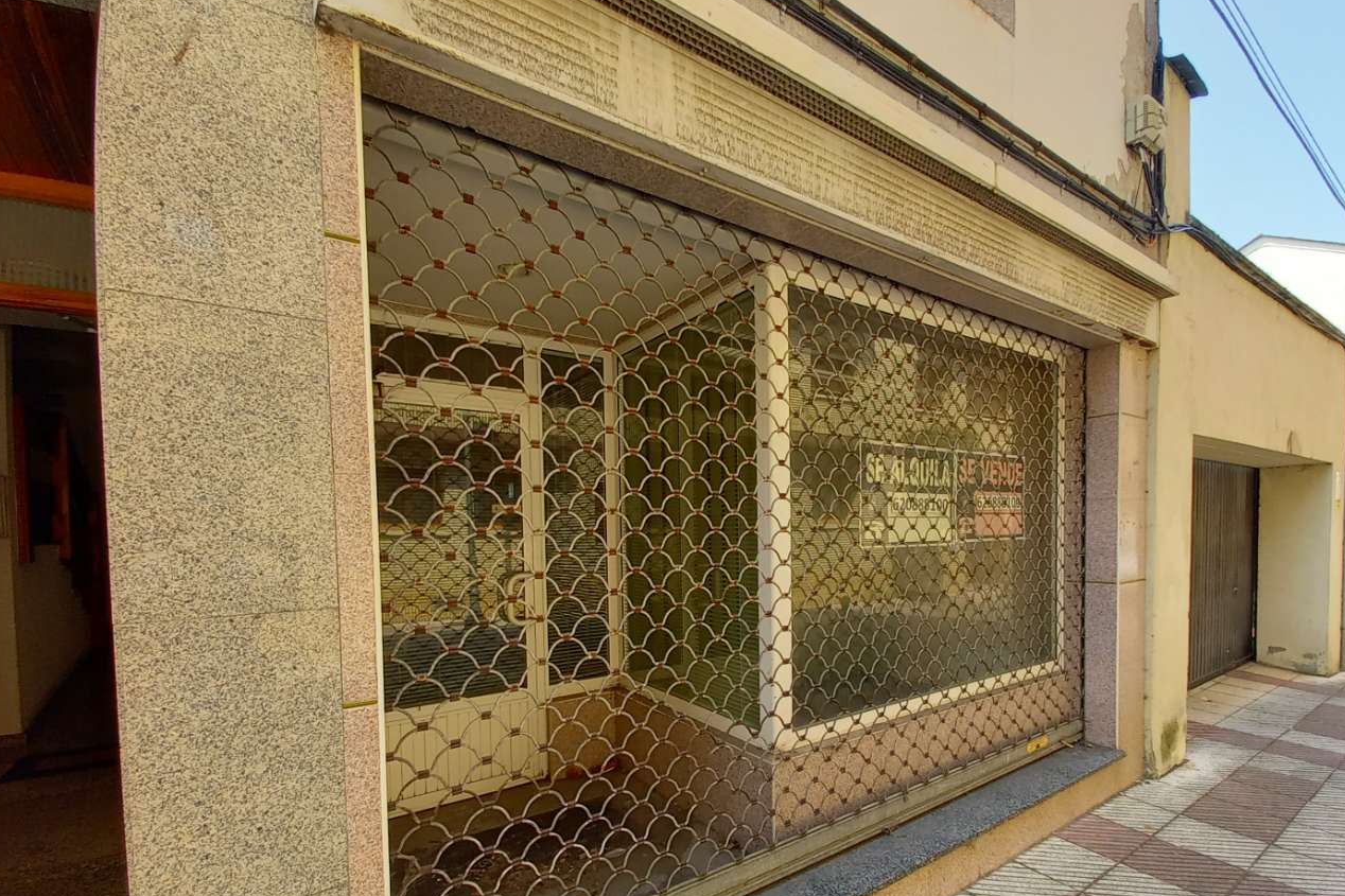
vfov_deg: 72.8
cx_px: 752
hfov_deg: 96.3
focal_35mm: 16
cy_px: 548
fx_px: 598
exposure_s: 1/186
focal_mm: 1.42
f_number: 2.2
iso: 40
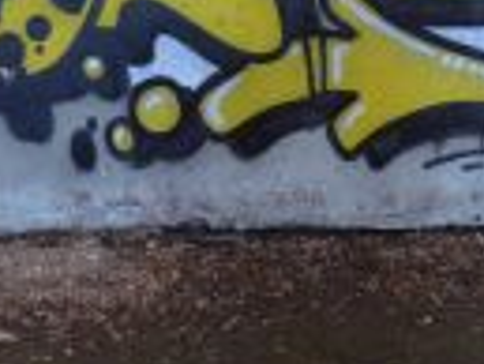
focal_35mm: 112
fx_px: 1567
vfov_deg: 12.9
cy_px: -81
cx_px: 184
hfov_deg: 17.5
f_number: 2
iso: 400
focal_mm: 6
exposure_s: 1/40
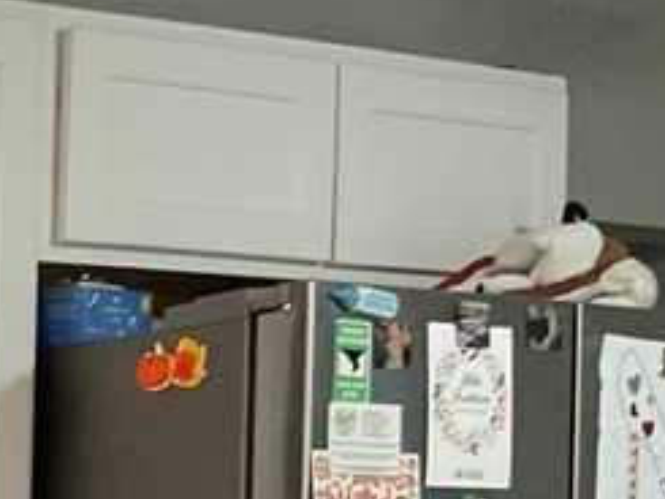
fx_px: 2326
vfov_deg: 11.7
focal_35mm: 121
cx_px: -516
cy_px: 781
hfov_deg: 14.4
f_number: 1.8
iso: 100
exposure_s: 1/60
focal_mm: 3
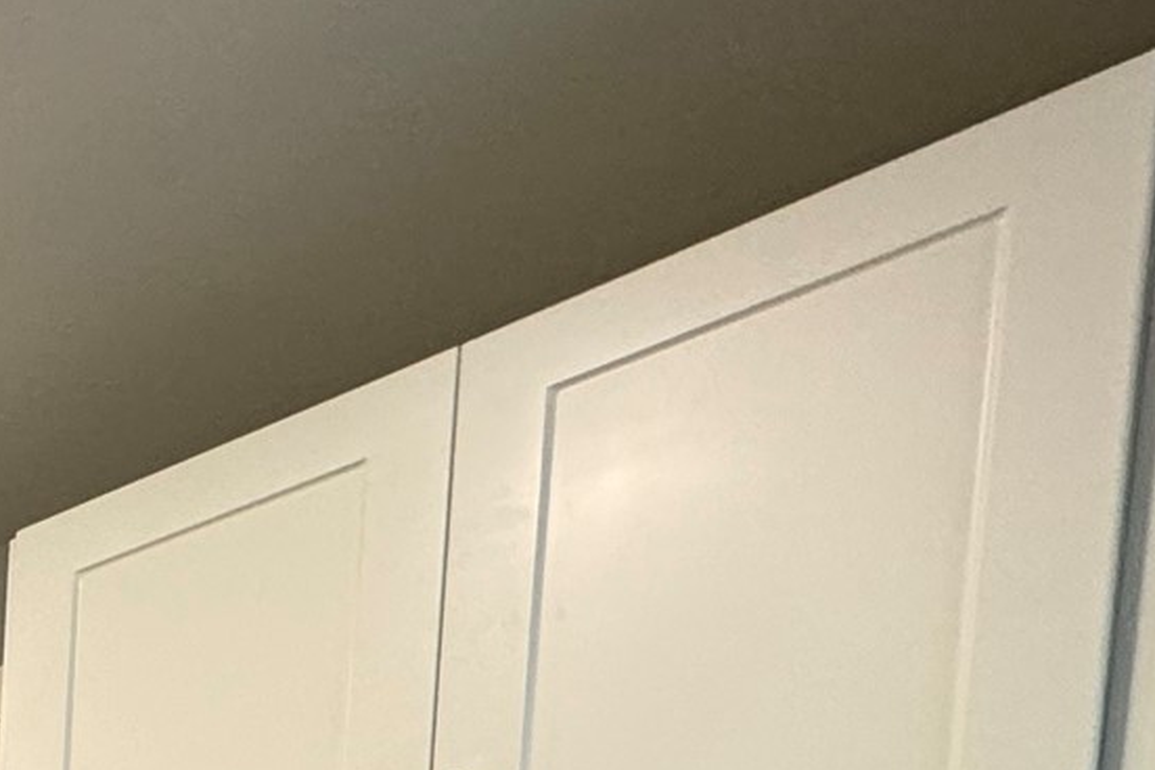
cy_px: 1532
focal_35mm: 54
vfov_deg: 17.7
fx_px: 1732
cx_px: -850
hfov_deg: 23.0
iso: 200
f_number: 2.2
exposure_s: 1/60
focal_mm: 2.22
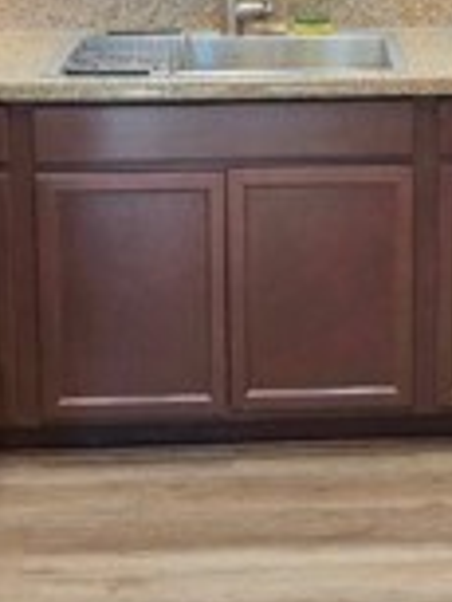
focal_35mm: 96
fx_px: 1669
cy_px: 28
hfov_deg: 15.3
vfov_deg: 19.9
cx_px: 401
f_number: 1.8
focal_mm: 5.4
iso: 50
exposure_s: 1/120
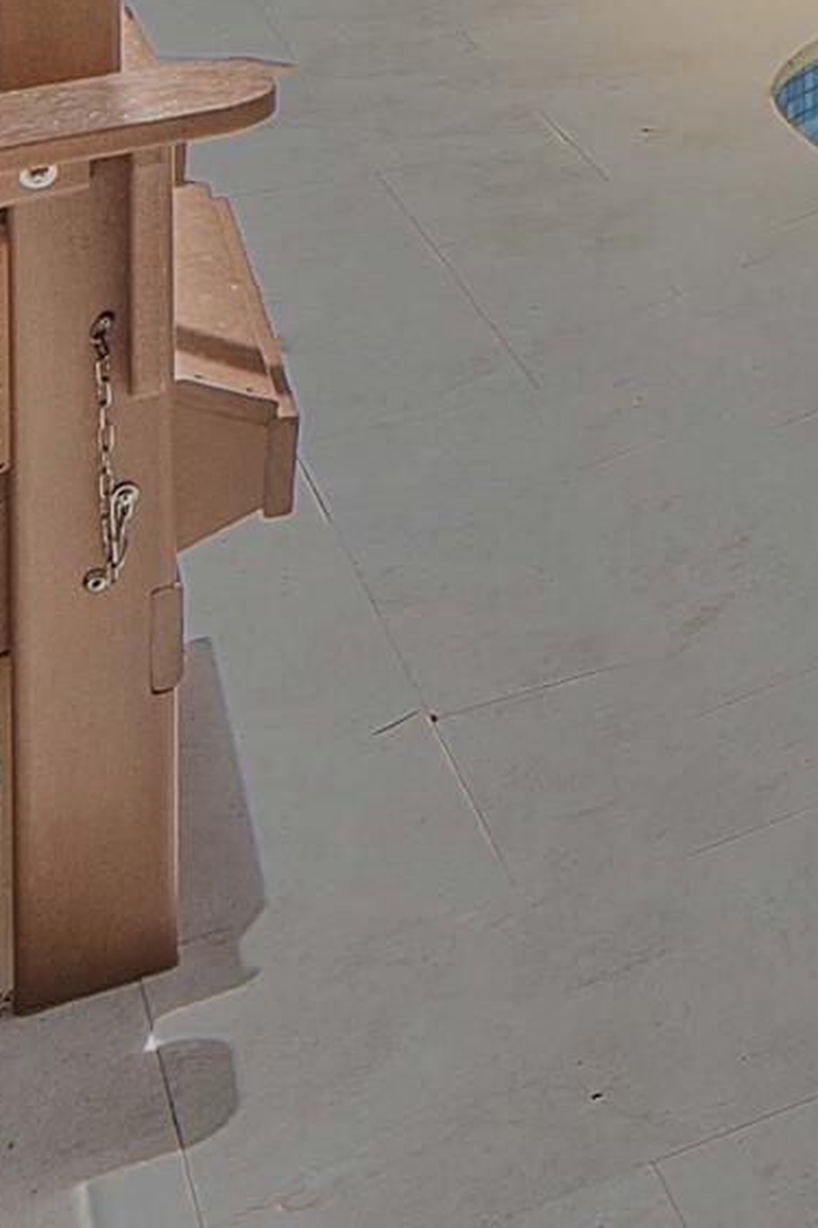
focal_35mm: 80
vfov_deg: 20.7
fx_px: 2728
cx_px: 1999
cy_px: -724
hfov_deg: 12.8
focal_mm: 10
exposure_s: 1/320
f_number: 9
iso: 250
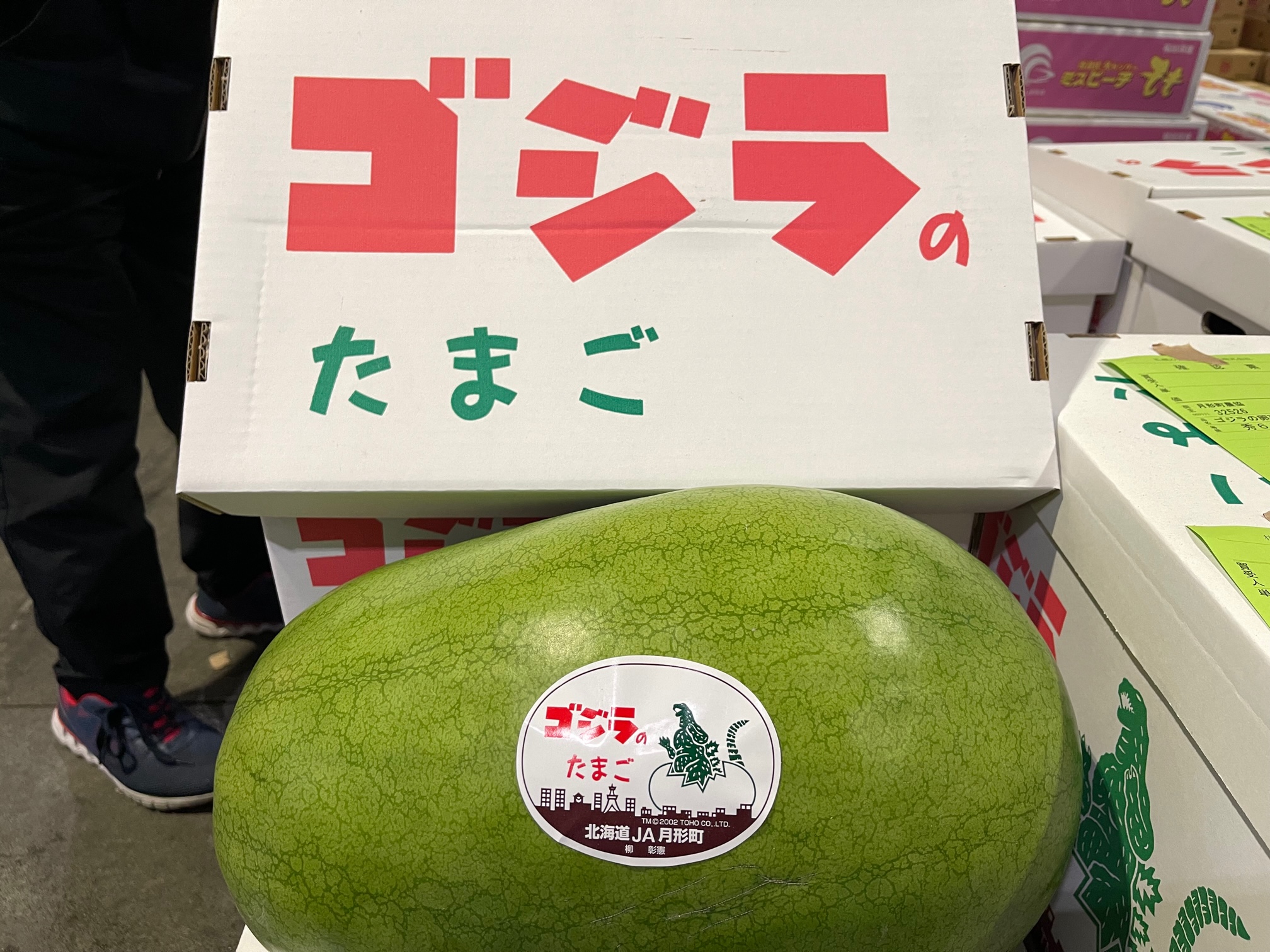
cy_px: 476
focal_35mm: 26
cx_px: 635
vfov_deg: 53.1
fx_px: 954
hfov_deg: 67.3
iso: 125
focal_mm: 5.1
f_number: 1.6
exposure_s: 1/52
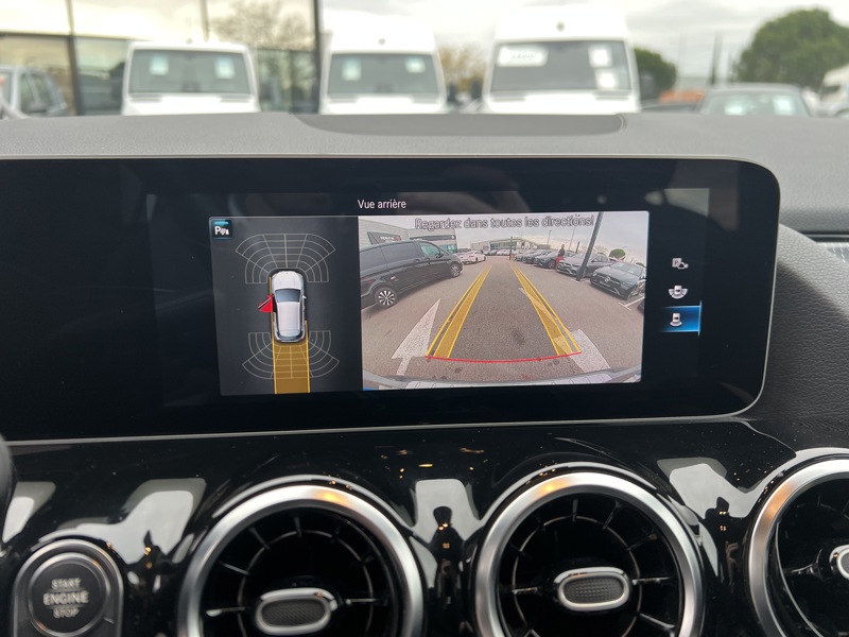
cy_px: 318
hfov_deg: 67.3
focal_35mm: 26
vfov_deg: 53.1
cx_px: 424
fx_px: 638
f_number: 1.5
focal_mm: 5.7
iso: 80
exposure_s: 1/121
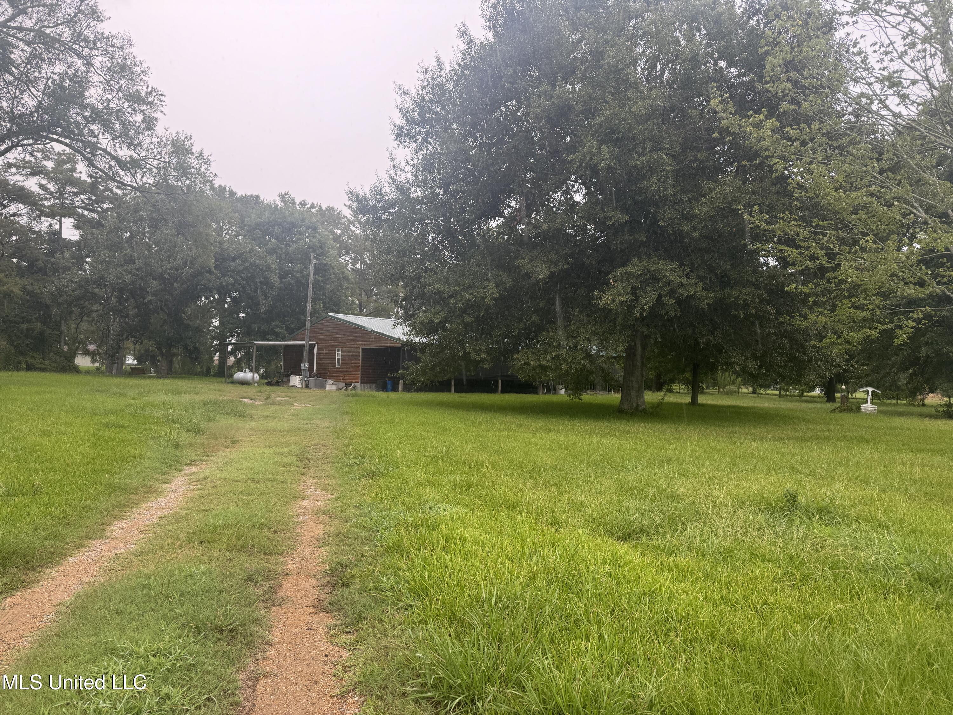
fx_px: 661
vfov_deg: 56.8
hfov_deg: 71.6
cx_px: 476
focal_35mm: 24
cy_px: 358
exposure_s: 1/241
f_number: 1.78
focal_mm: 6.76
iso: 64
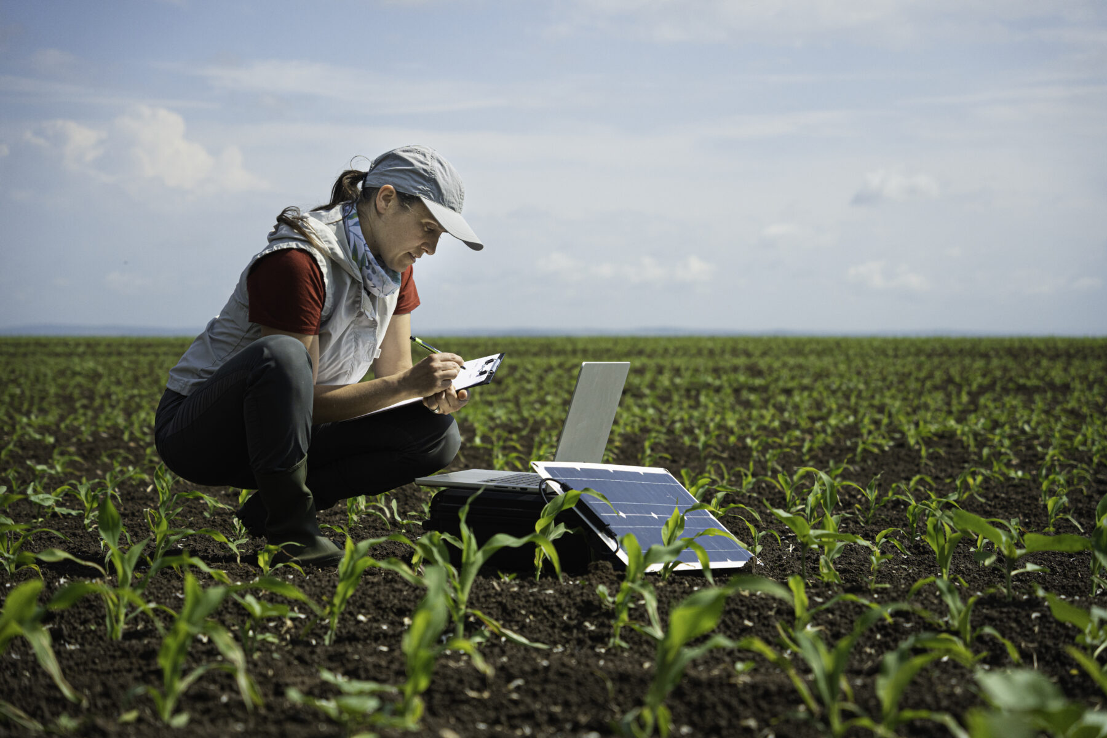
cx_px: 554
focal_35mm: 63
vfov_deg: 21.6
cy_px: 369
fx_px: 1937
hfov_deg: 31.9
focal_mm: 63
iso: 1000
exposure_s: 1/160
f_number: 4
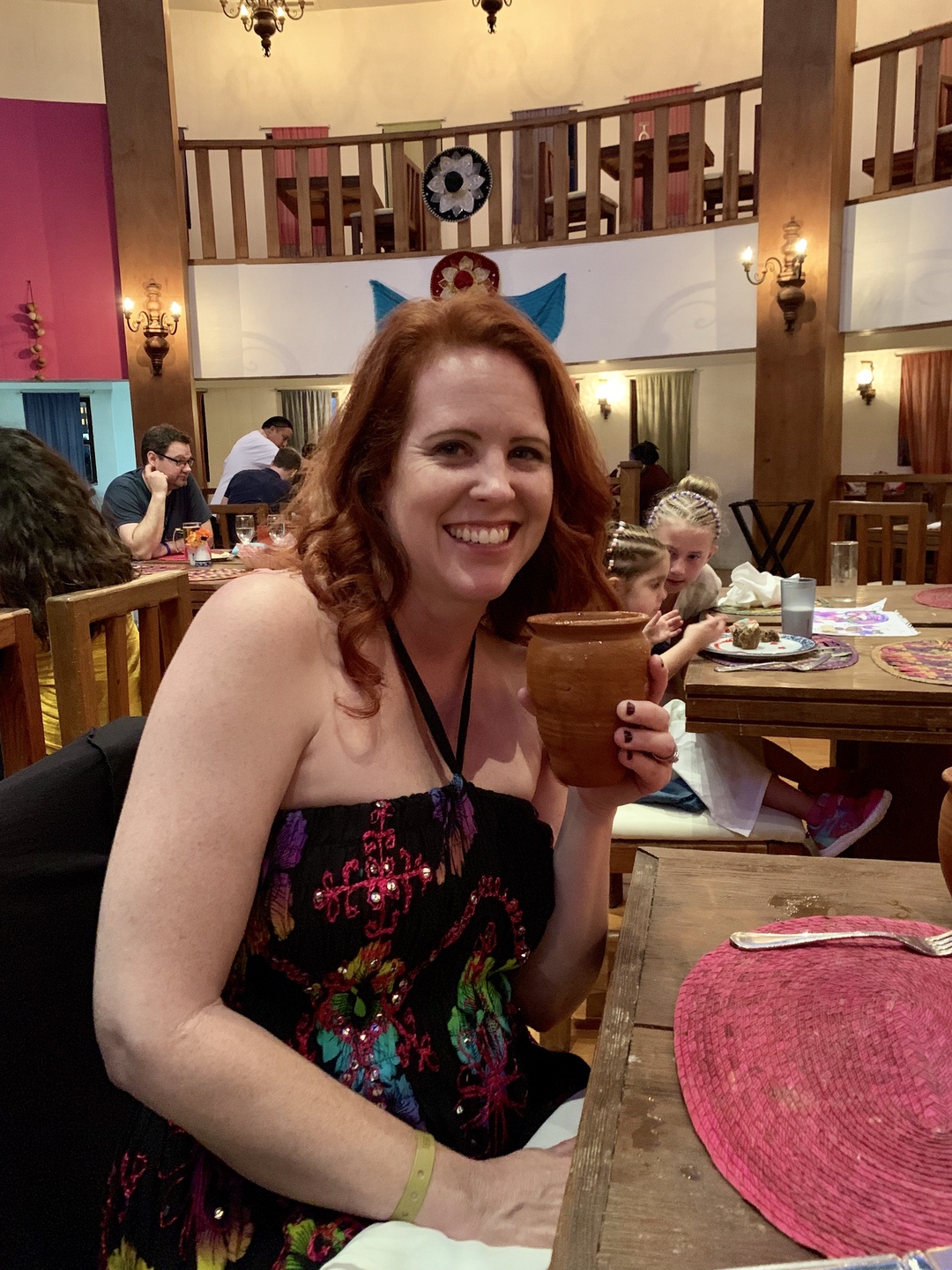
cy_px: 635
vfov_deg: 67.3
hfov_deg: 53.1
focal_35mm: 26
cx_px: 476
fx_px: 953
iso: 640
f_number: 1.8
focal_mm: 4.25
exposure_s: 1/17
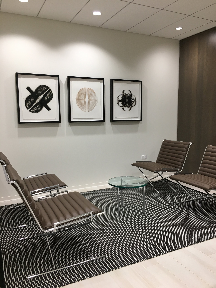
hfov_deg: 48.2
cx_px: 108
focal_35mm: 29
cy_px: 144
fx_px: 241
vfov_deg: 61.7
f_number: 2.2
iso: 50
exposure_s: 1/30
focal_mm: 4.15
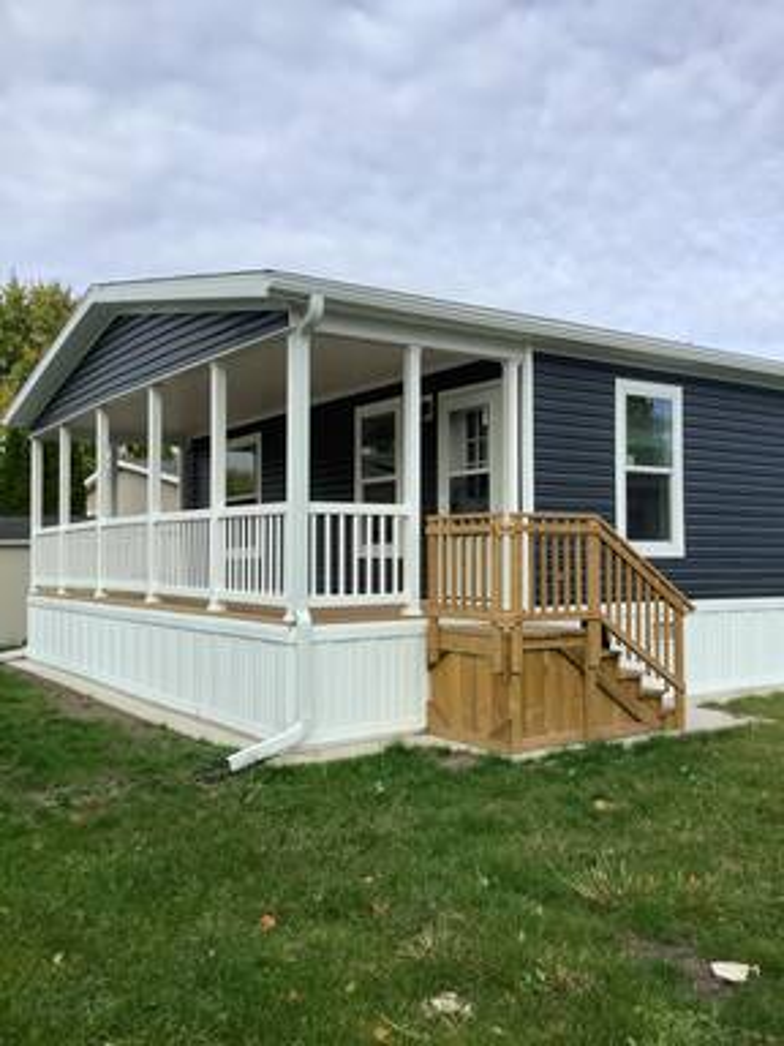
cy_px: 523
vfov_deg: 58.4
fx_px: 936
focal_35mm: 31
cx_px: 392
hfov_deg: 45.4
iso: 25
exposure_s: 1/858
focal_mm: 3.3
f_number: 2.4
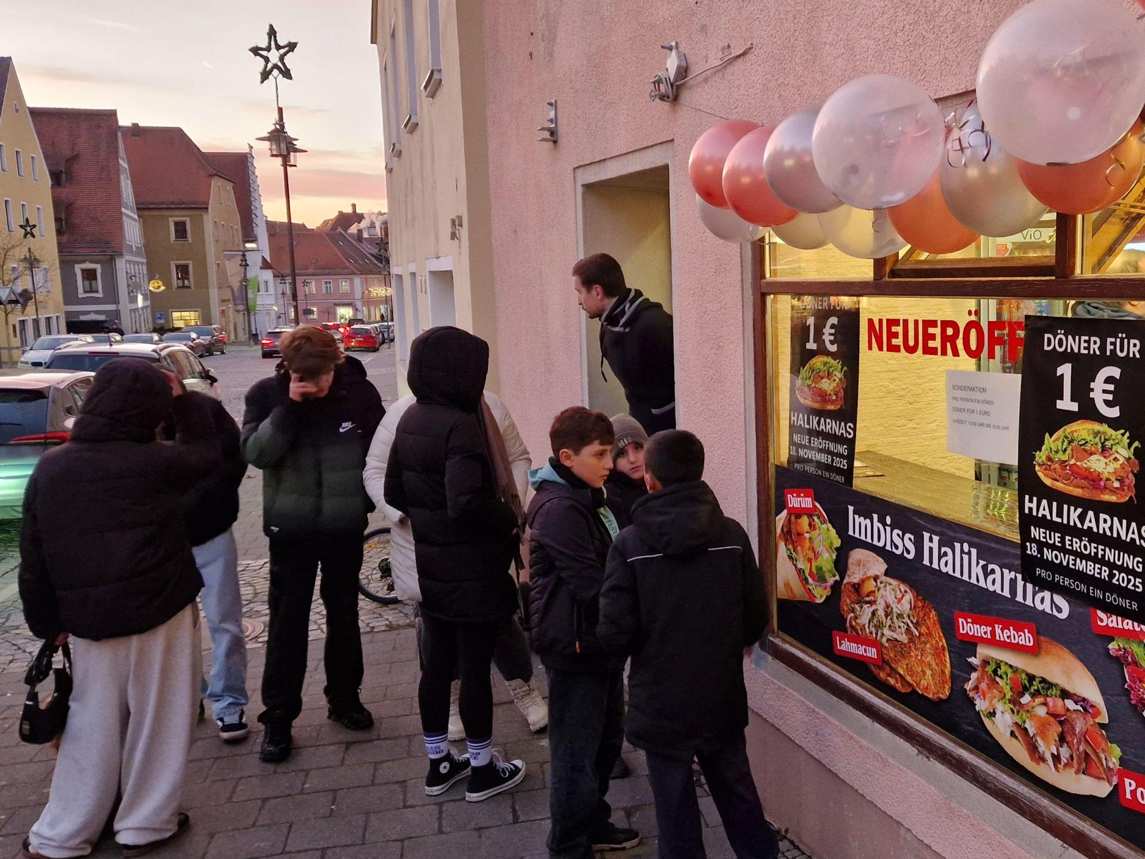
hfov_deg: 73.9
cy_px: 430
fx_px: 761
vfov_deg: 58.9
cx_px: 572
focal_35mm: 23
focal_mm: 5.4
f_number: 1.8
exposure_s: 1/100
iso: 400
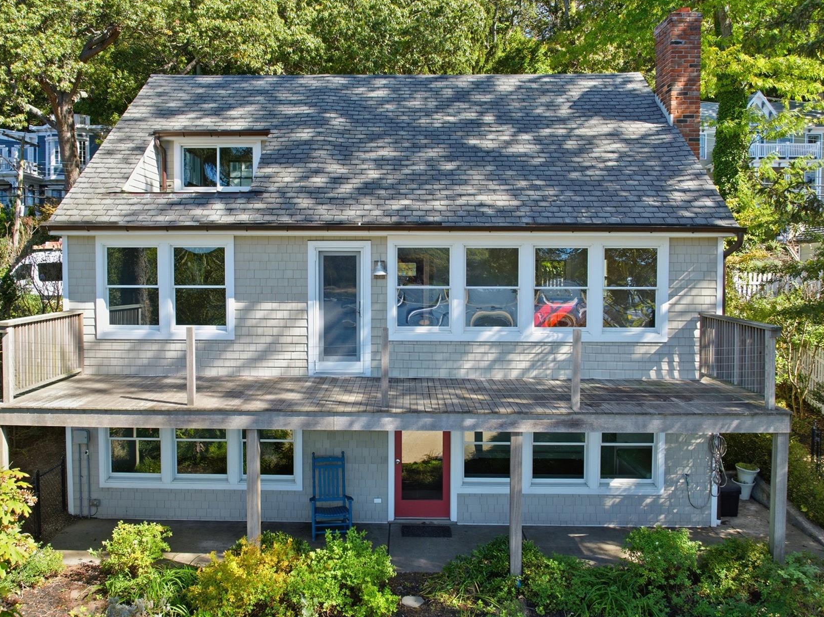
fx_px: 714
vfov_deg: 46.7
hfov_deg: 59.9
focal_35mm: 30
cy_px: 306
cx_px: 384
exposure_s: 1/800
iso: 120
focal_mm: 12.3
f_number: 2.8
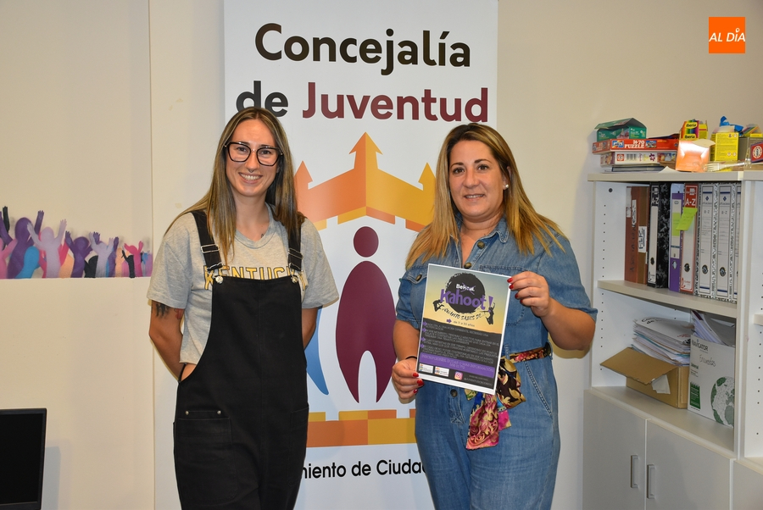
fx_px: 1018
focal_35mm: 48
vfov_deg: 28.1
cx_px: 382
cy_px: 255
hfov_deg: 41.1
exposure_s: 1/80
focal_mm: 32
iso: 800
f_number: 4.5
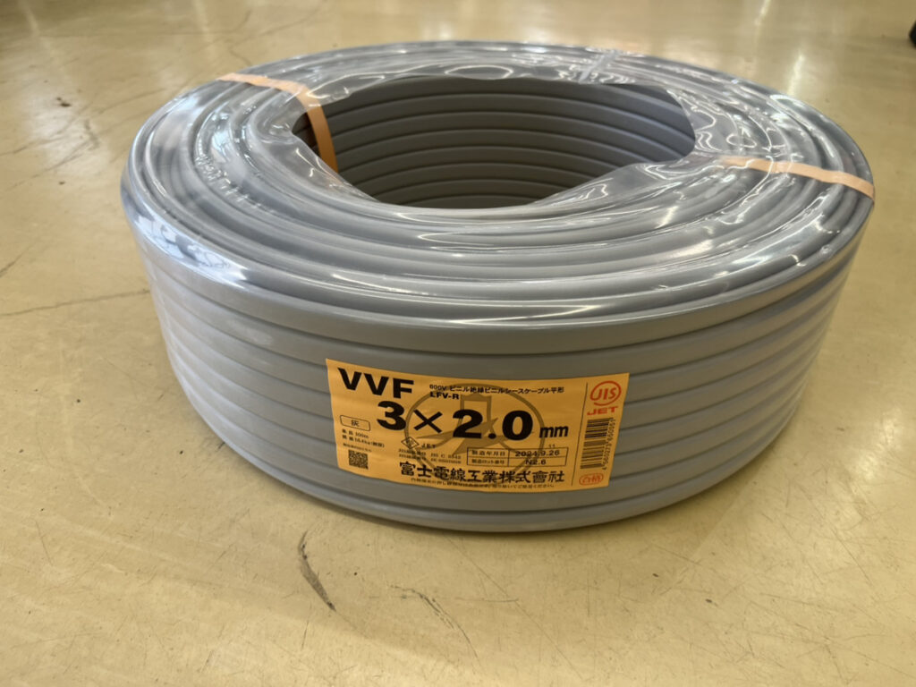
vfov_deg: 53.1
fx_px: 688
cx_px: 458
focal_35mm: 26
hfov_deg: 67.3
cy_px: 344
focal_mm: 5.1
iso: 32
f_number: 1.6
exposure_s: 1/138
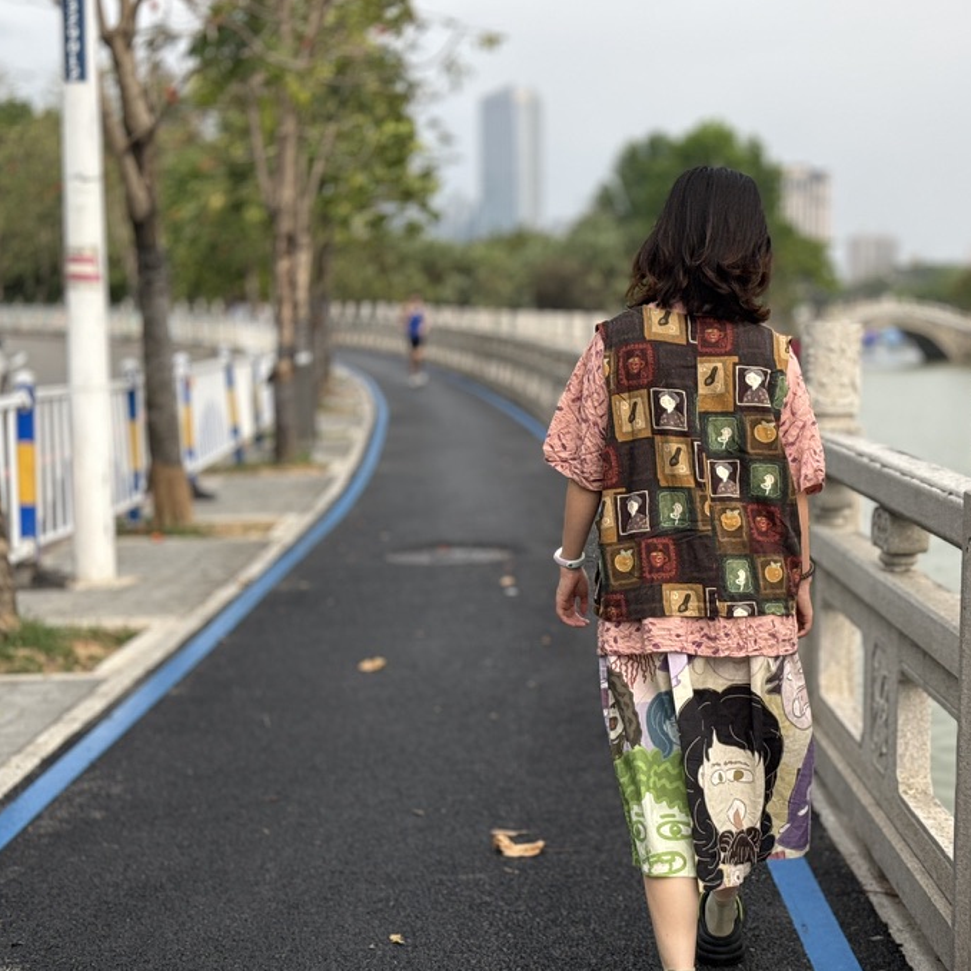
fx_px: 2031
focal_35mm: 64
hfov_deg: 26.7
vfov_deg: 26.9
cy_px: 522
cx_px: 638
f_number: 1.78
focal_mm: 6.76
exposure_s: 1/493
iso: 64
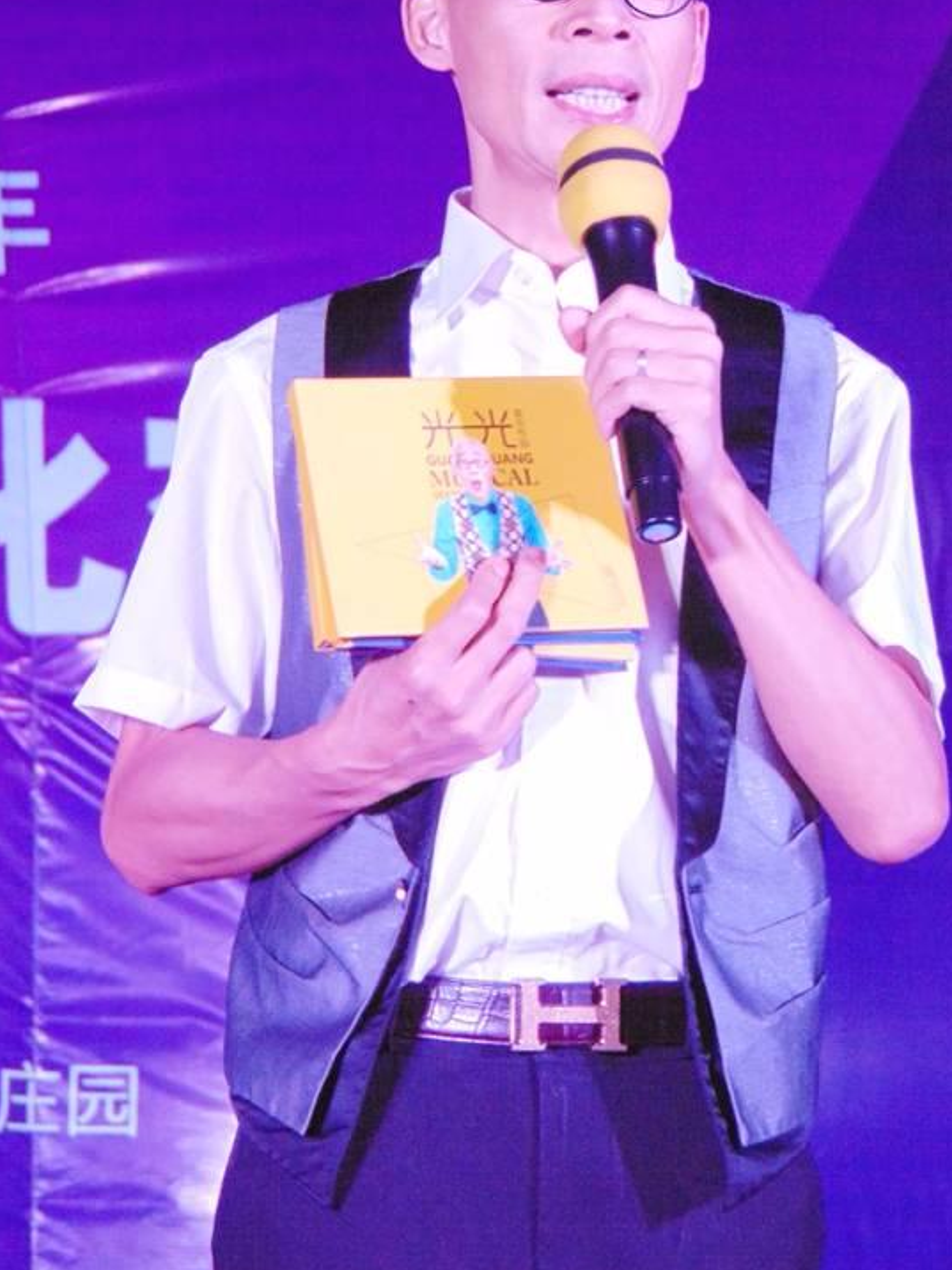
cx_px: 460
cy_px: 474
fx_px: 9461
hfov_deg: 5.8
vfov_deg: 7.7
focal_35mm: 258
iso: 400
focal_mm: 36.4
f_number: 4.1
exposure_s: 1/125
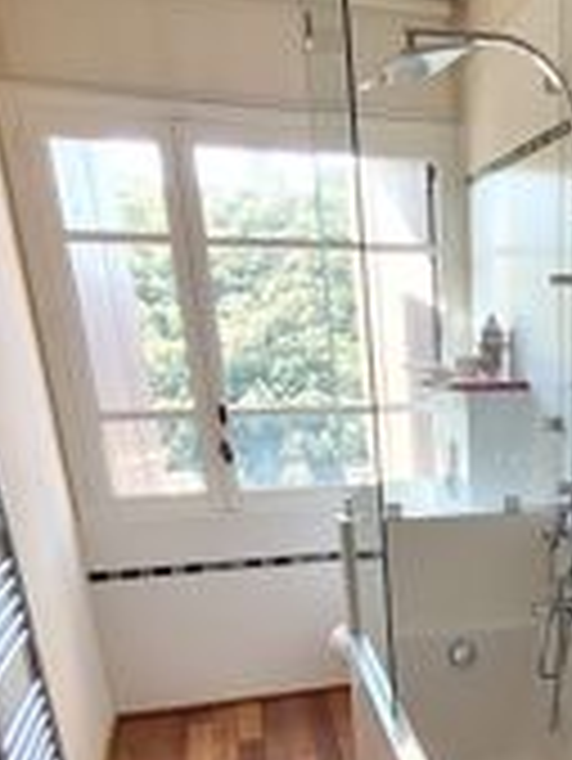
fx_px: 902
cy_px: 747
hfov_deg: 32.5
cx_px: 565
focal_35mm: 41
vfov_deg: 40.5
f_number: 2.2
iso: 160
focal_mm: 1.74
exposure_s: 1/50
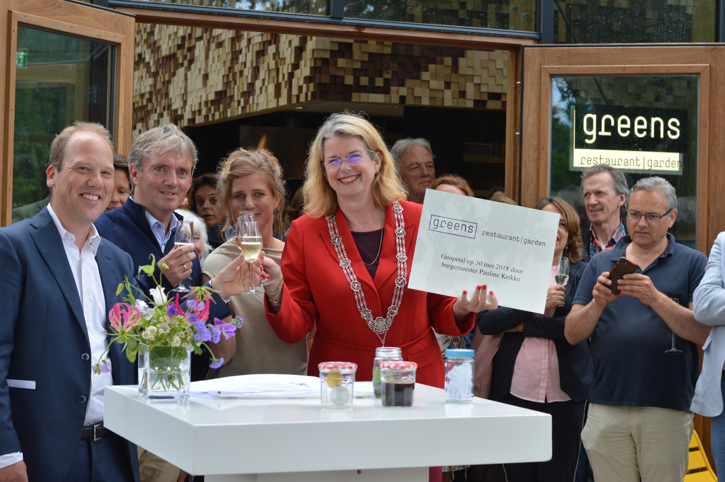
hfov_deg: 27.0
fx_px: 1509
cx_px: 362
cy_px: 241
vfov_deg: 18.1
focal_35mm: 75
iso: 200
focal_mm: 50
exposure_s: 1/125
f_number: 5.6
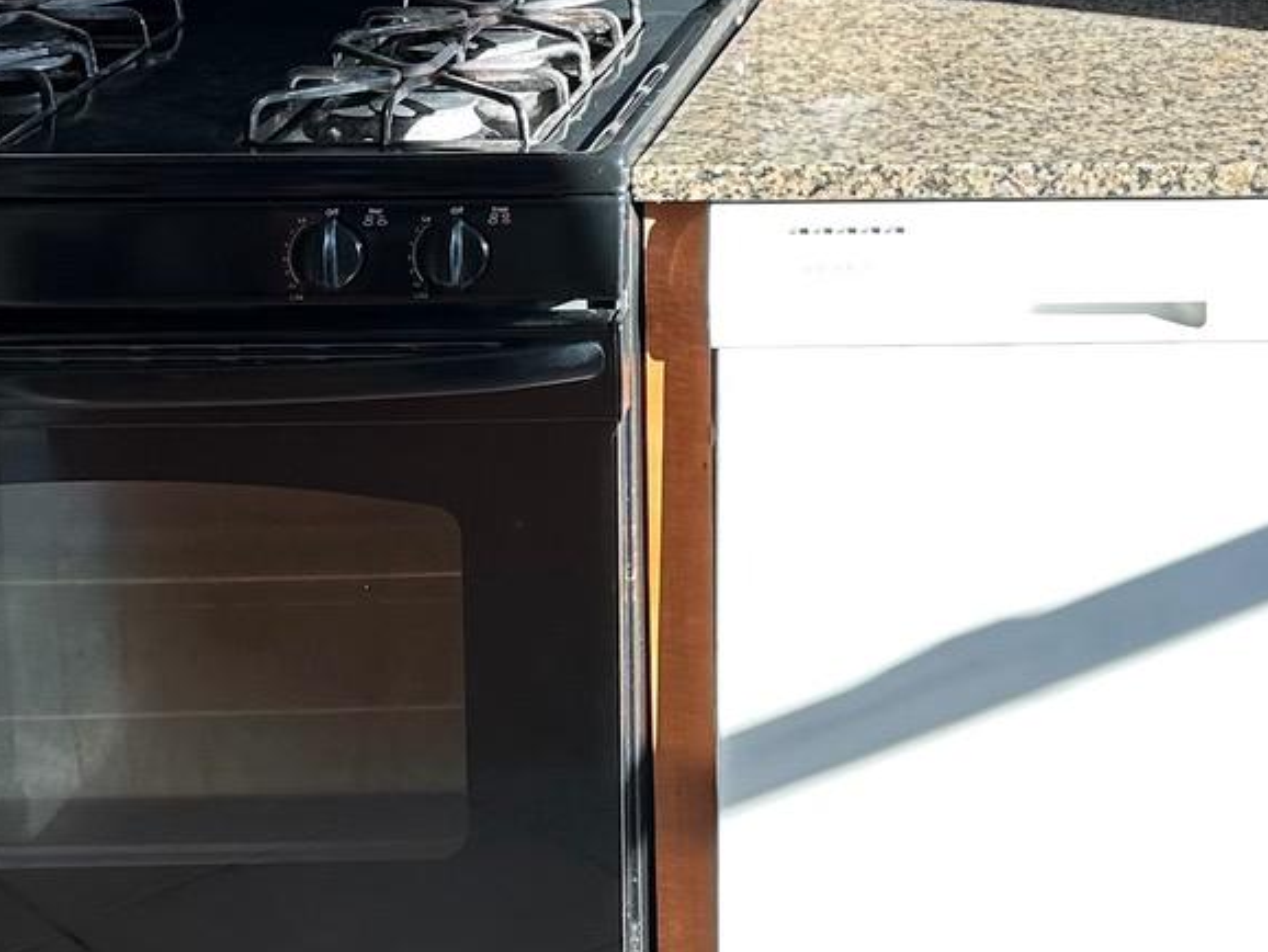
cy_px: -222
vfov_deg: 16.6
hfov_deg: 21.2
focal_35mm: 85
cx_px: 1566
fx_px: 3115
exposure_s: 1/121
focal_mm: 6.86
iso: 80
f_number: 1.78
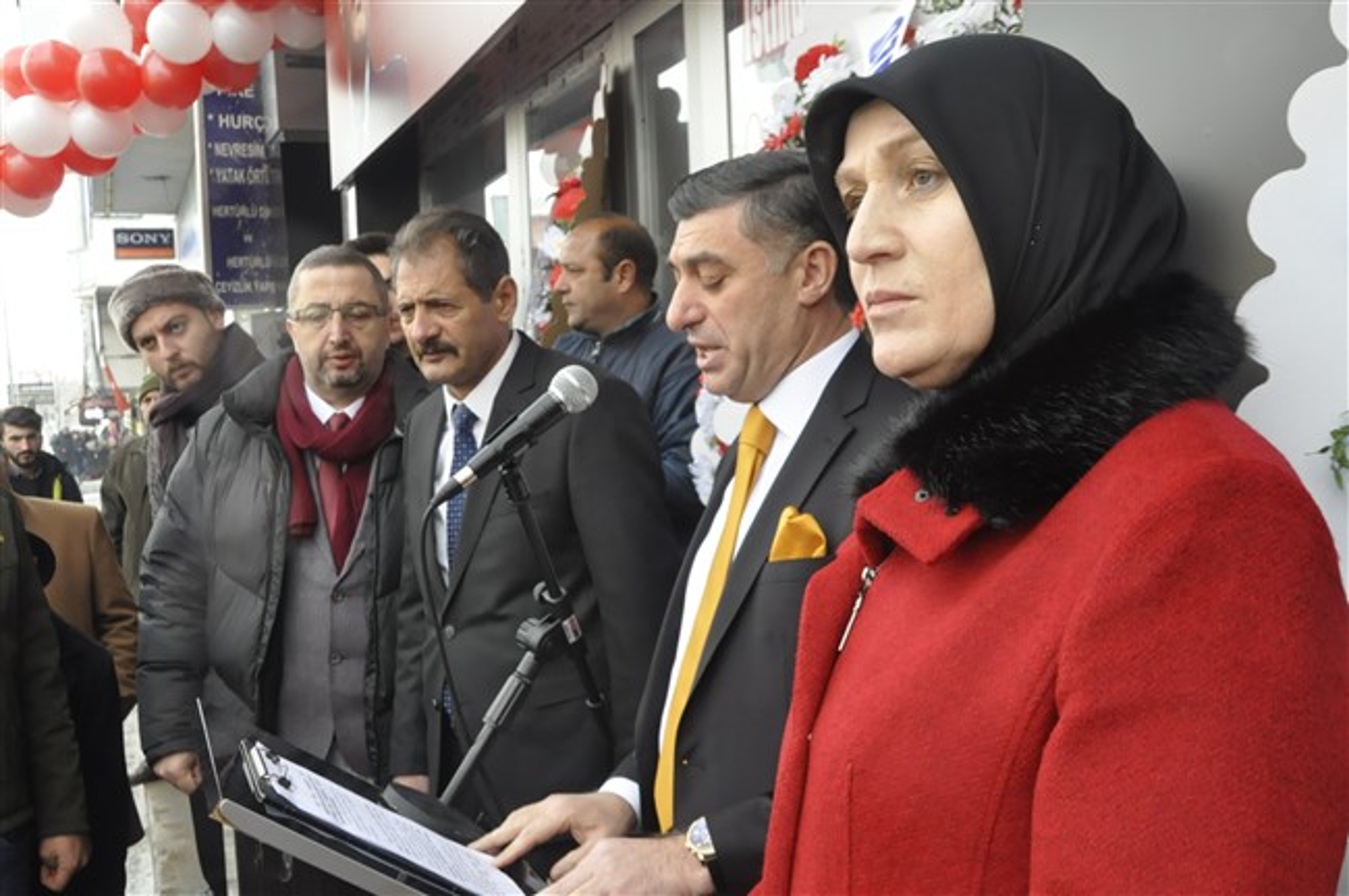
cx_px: 674
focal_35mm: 38
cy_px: 448
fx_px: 1404
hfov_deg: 51.3
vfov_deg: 35.4
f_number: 8
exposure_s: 1/250
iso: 1000
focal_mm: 25
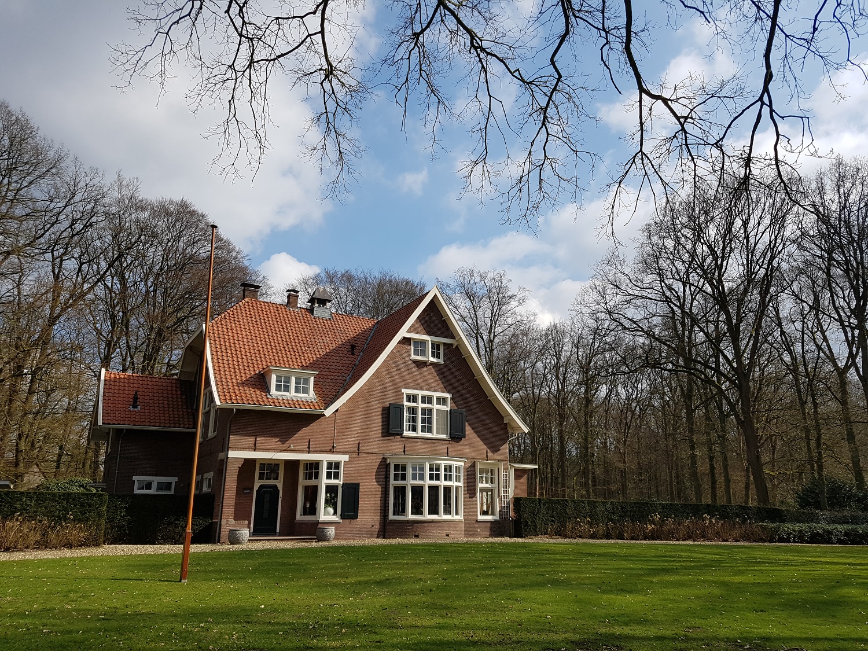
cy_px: 326
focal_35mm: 26
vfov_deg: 53.1
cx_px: 434
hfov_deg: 67.3
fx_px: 652
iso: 50
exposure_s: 1/3168
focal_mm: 4.2
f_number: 1.7
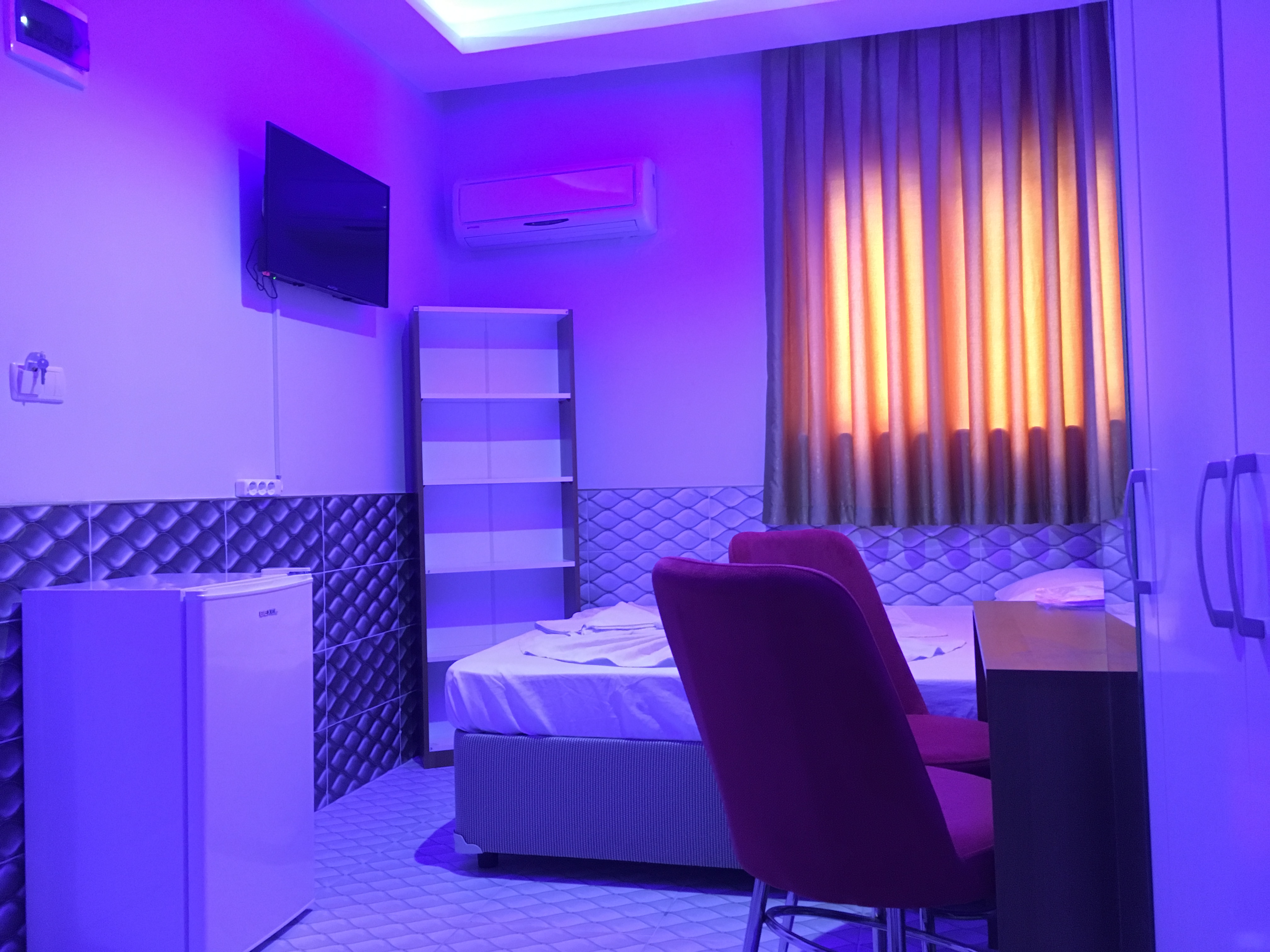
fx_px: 1064
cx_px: 635
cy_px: 476
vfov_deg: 48.2
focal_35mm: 29
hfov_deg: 61.7
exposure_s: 1/17
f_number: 2.2
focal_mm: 4.15
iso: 400
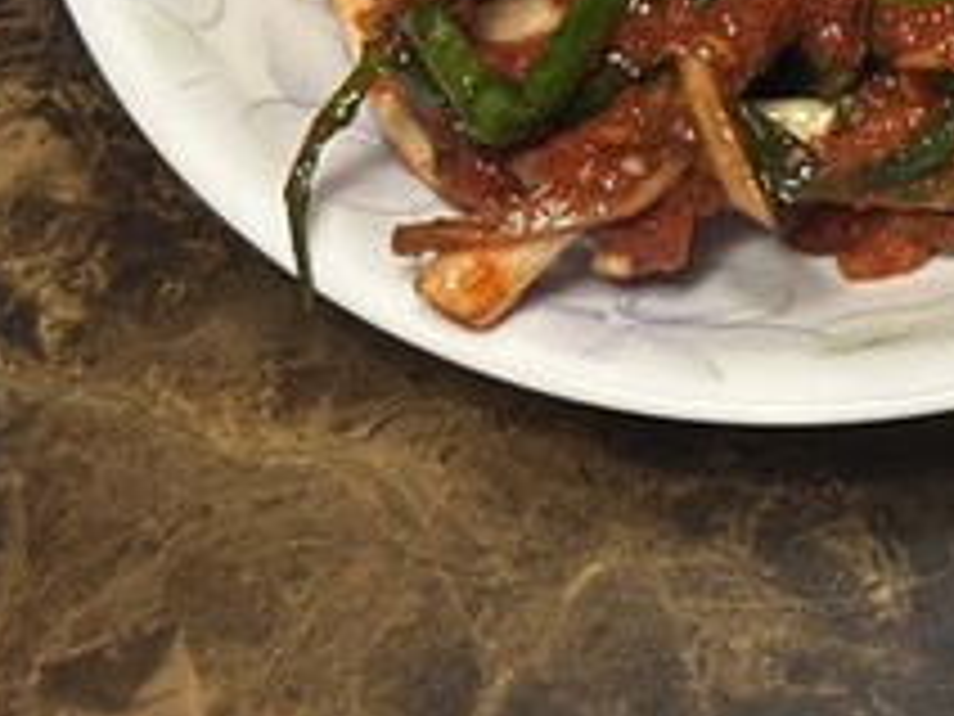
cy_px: -173
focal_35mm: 204
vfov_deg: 7.2
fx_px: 5622
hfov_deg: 9.1
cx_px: 1890
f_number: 1.78
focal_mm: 6.86
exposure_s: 1/60
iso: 160
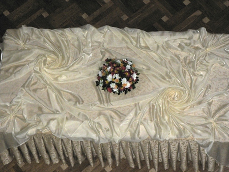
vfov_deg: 13.6
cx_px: 114
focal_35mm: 109
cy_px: 86
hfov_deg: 18.0
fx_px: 721
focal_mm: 18.2
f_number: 3.2
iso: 400
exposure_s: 1/60
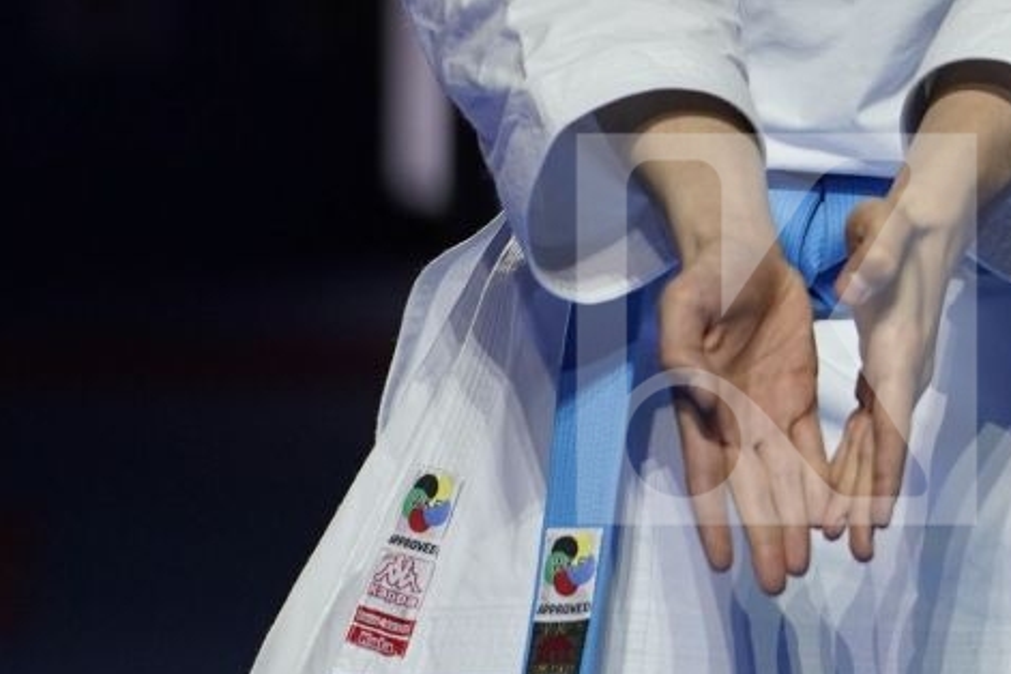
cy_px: -434
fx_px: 21482
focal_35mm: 765
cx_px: 777
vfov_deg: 1.8
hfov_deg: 2.7
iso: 500
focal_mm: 200
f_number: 2.8
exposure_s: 1/500
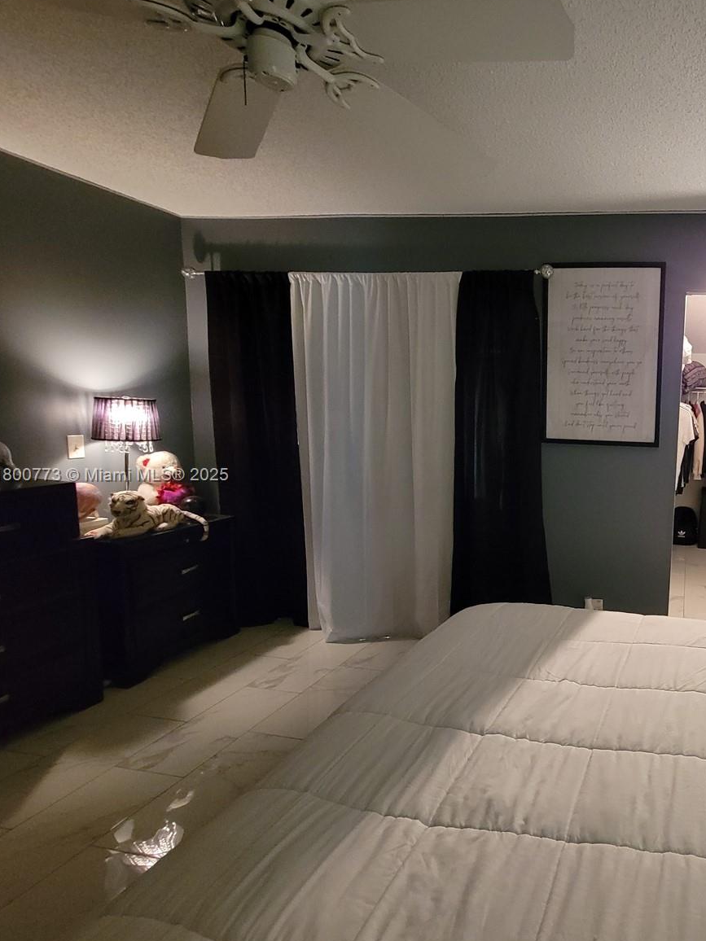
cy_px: 476
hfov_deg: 61.7
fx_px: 489
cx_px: 620
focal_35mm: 18
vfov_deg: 87.8
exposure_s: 1/24
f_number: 2.2
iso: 800
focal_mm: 2.2
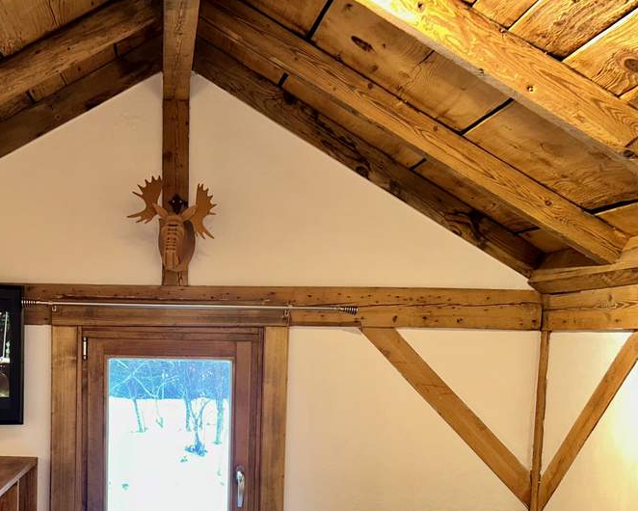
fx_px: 869
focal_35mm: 46
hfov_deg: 39.7
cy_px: 426
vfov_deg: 31.7
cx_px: 199
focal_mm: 5.7
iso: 64
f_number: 1.5
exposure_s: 1/19
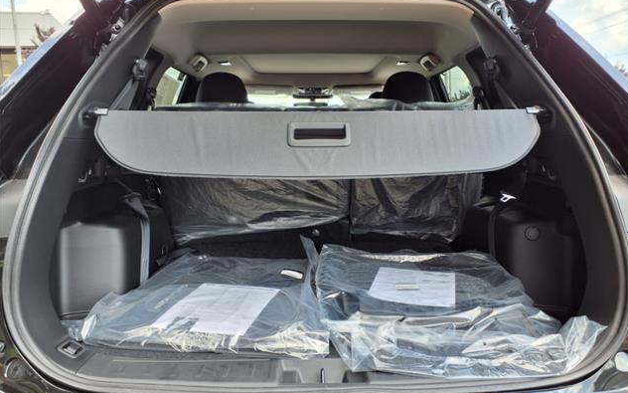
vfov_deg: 43.1
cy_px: 193
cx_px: 316
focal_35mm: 29
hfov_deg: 64.6
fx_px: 496
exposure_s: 1/175
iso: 40
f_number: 1.9
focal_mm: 3.58
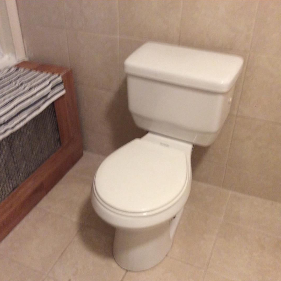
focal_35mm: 38
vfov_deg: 43.9
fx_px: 349
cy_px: 140
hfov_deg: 43.7
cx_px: 119
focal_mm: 3.3
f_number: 2.4
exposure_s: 1/24
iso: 160
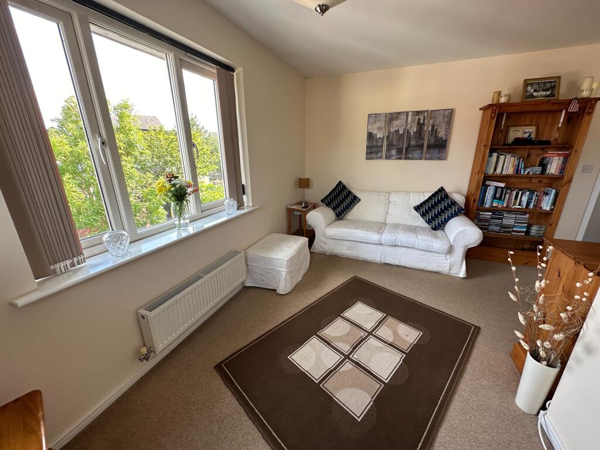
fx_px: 243
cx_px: 300
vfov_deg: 85.7
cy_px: 225
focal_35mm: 14
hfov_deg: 102.1
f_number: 2.2
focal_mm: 2.22
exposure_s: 1/99
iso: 64
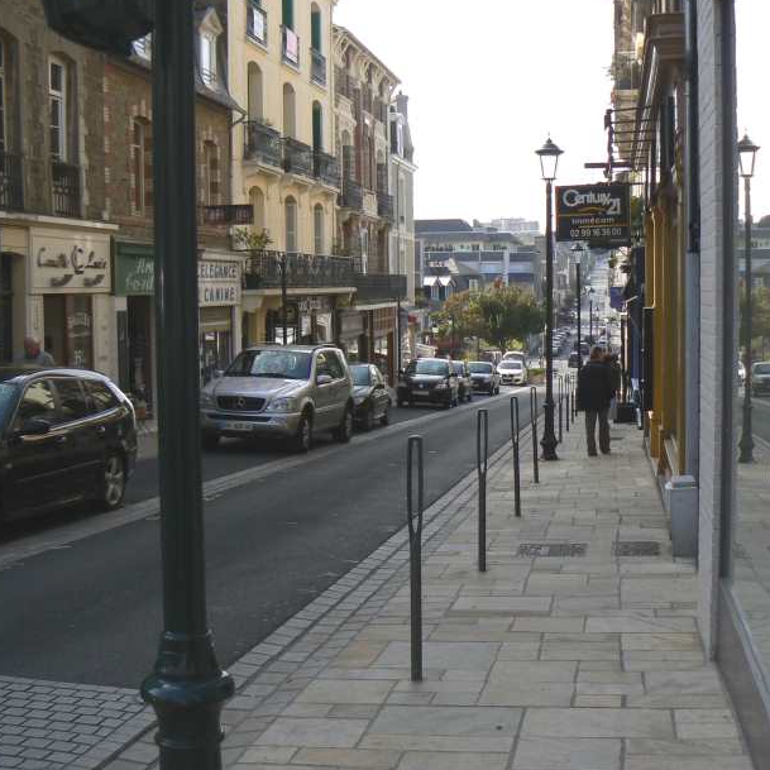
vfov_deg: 36.1
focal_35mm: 47
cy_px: 370
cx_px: 391
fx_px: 1183
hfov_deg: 36.1
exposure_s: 1/1000
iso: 100
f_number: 2.8
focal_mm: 6
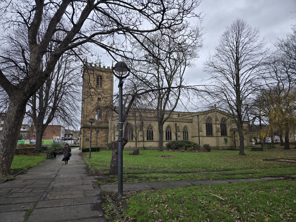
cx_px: 148
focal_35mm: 23
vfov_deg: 58.9
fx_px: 197
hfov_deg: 73.9
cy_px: 111
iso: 80
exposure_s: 1/508
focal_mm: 5.4
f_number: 1.8
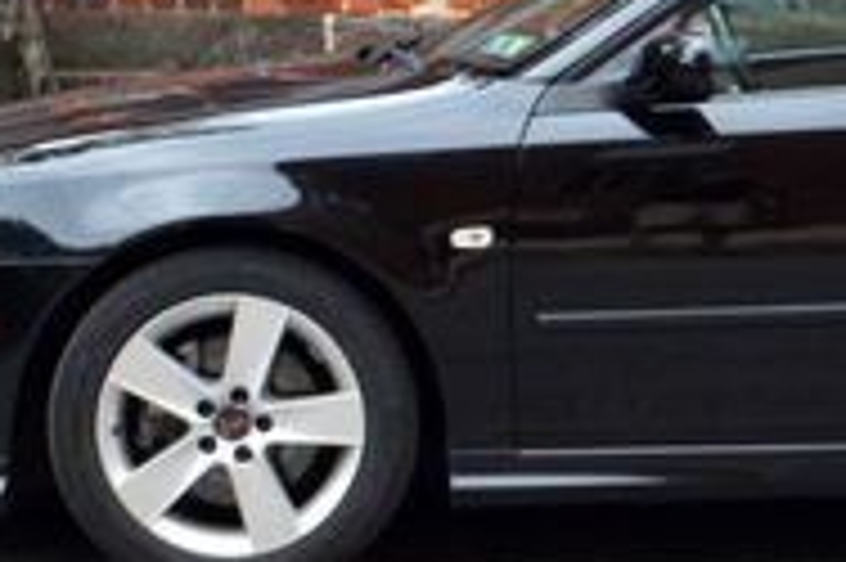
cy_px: 166
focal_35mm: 163
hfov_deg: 12.3
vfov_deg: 8.4
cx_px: 1062
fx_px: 3827
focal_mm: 32
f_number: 7.1
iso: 200
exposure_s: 1/200
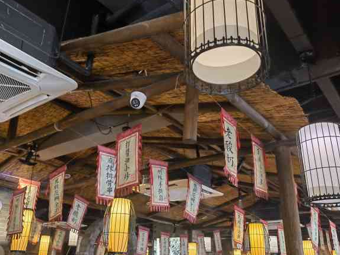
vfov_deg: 43.0
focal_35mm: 33
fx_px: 324
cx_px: 160
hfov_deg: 55.3
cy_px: 131
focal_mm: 5.54
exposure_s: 1/50
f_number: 1.8
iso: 100
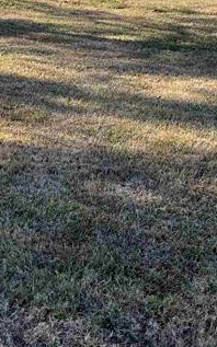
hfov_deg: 14.4
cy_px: 23
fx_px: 843
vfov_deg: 22.6
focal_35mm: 89
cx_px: -4
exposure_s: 1/1748
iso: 50
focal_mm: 5.1
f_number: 1.6
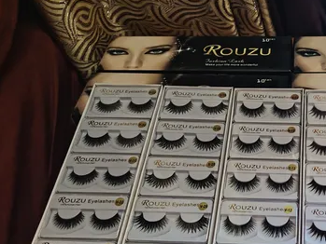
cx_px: 284
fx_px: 415
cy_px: 189
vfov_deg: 32.2
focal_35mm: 44
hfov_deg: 40.2
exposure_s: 1/33.3
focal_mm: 5.25
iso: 431
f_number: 1.75
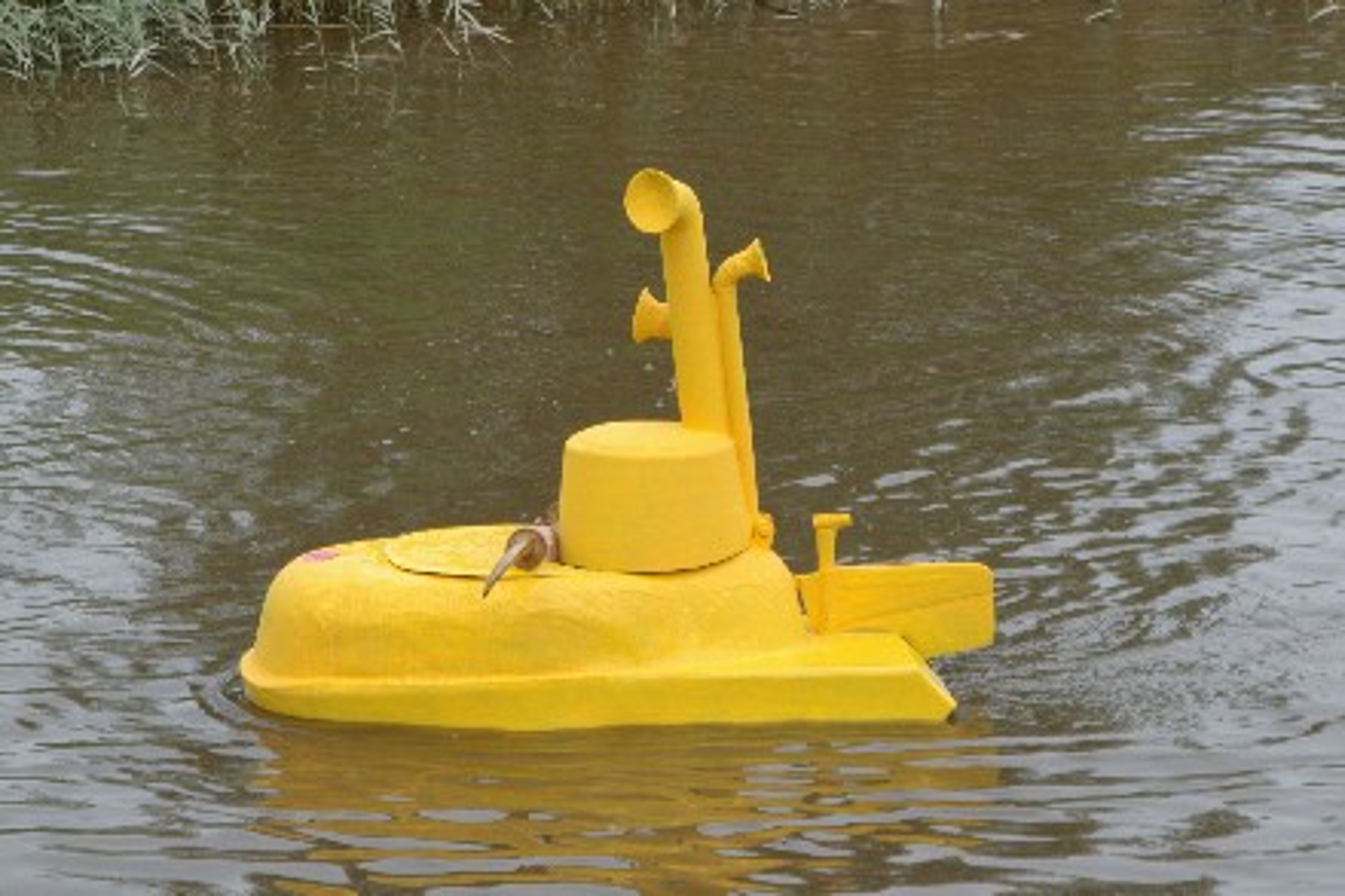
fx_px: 6330
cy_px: 448
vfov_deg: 8.1
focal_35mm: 170
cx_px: 672
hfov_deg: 12.1
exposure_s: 1/350
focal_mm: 113
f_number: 9.5
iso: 800
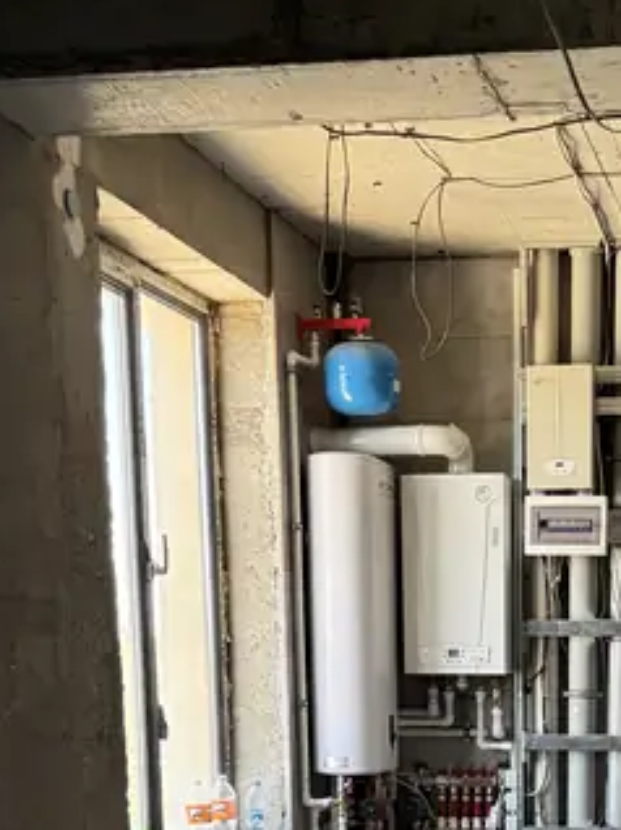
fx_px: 1629
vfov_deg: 25.7
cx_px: 578
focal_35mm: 68
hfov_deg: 21.1
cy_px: 992
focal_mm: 6.76
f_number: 1.78
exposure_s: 1/139
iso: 200
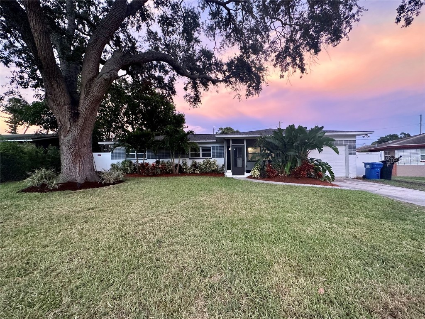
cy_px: 160
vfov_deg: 85.7
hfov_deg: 102.1
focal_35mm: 14
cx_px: 212
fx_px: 172
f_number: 2.2
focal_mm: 2.22
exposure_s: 1/99
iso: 250
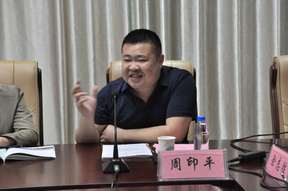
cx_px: 144
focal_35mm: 78
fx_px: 623
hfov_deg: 26.0
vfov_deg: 17.4
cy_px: 96
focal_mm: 52
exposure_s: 1/60
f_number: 9
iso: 3200
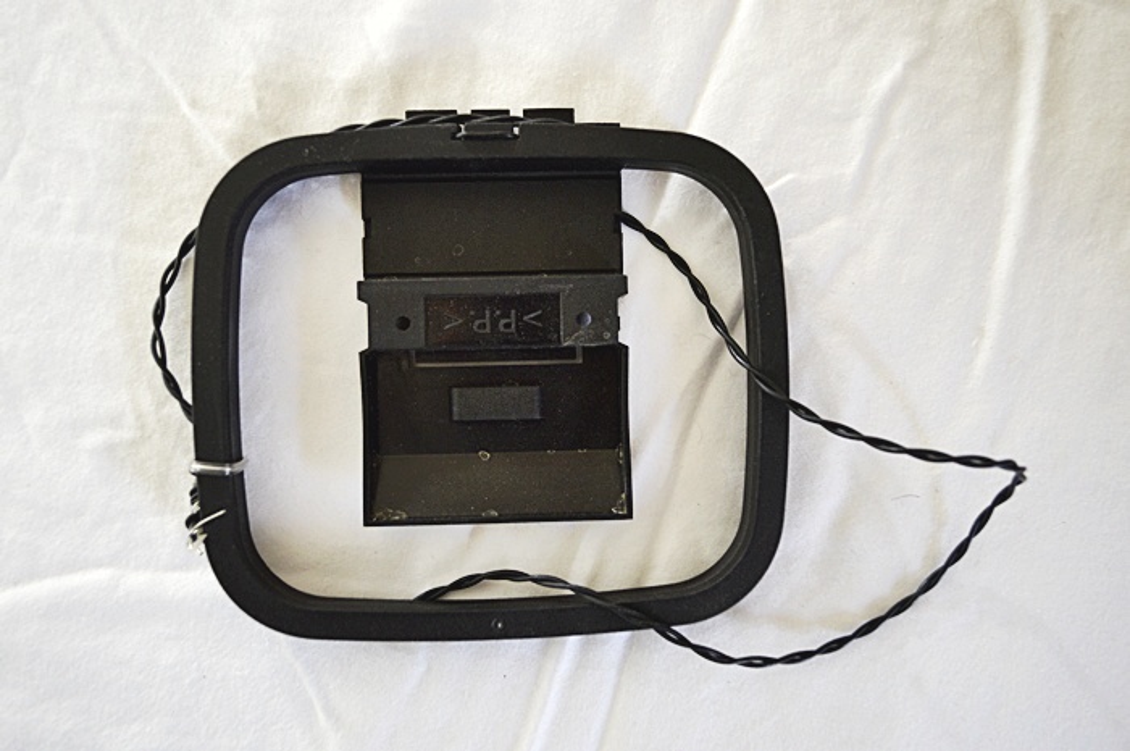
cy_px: 376
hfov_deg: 57.3
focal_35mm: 33
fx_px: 1035
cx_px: 565
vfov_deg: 39.9
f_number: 4
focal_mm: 22
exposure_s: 1/20
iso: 400
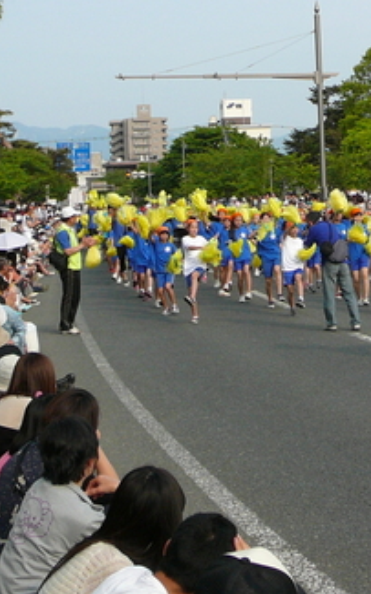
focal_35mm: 98
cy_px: 194
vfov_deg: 21.1
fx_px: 1586
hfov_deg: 13.2
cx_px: 378
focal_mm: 7
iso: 100
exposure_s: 1/800
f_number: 3.3
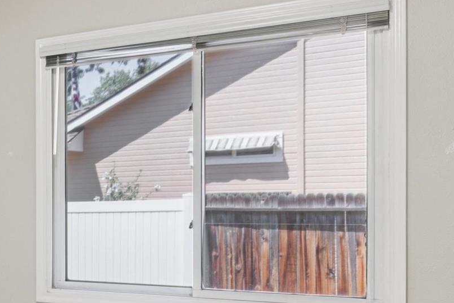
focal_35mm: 60
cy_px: 214
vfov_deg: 22.5
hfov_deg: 25.9
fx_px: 757
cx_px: -206
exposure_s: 1/6
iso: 400
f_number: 13
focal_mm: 15.8
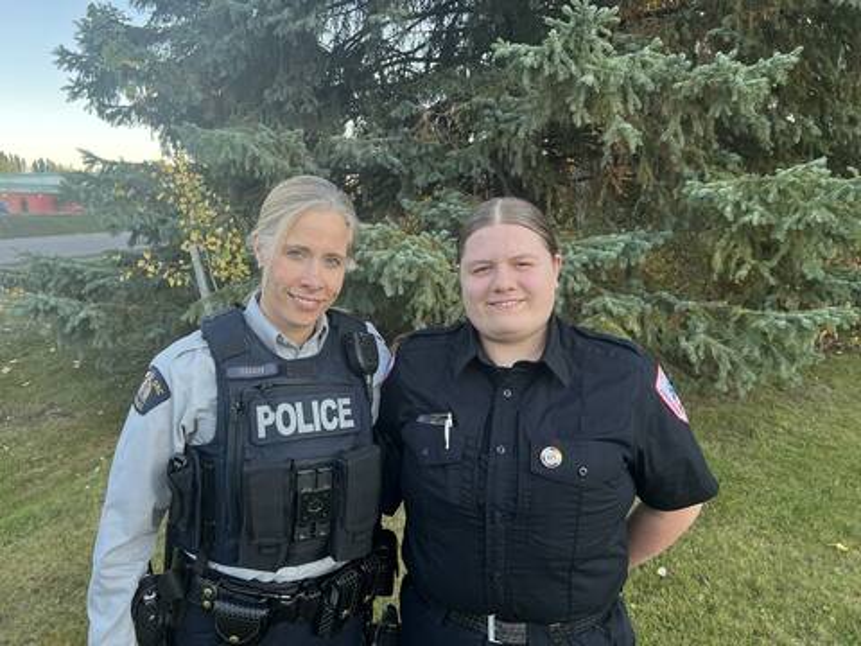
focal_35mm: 26
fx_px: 647
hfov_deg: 67.3
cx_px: 430
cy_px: 323
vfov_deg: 53.1
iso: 40
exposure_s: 1/199
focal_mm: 5.7
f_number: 1.5
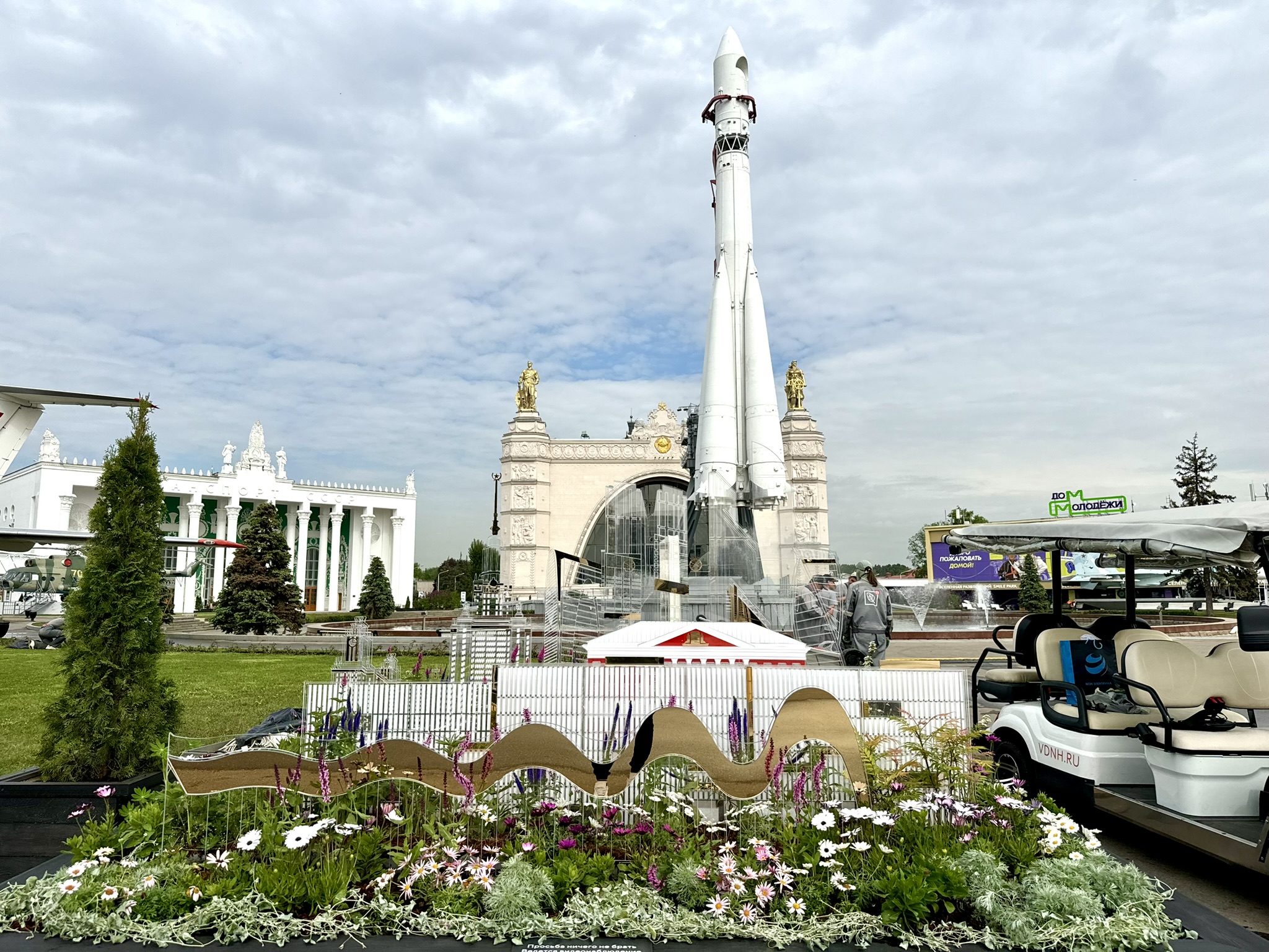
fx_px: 880
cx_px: 634
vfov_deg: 56.8
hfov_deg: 71.6
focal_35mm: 24
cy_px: 476
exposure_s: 1/9009
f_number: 1.78
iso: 80
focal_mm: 6.86
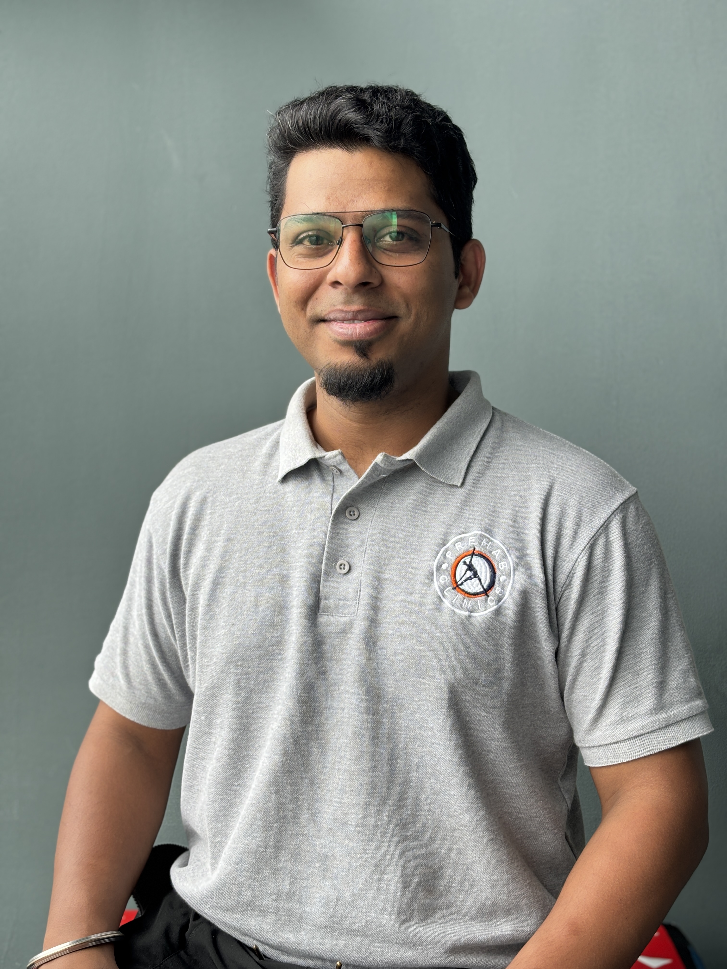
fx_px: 1456
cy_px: 484
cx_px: 364
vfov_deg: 36.8
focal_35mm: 52
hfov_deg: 28.0
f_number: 1.6
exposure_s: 1/148
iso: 50
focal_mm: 5.96
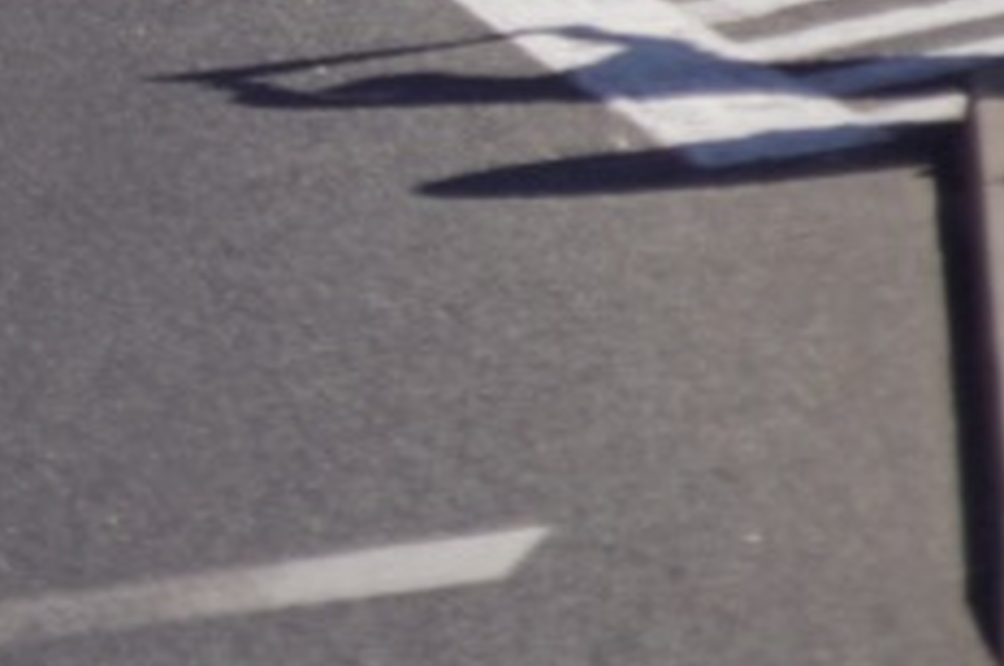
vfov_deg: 1.6
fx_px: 23450
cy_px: -141
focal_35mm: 842
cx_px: -835
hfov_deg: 2.4
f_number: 5.6
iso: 250
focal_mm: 130
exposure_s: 1/1250
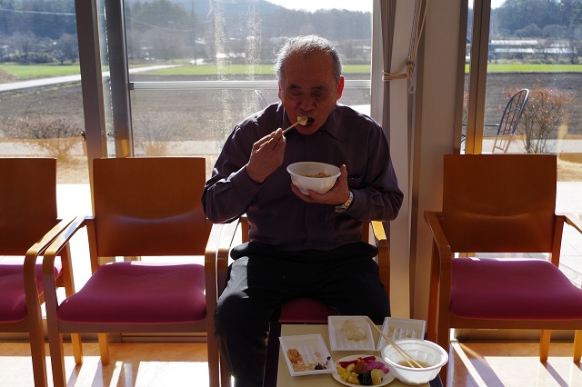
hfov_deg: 42.8
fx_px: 743
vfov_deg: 29.2
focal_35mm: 46
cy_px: 194
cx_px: 291
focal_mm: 30.63
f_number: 6.3
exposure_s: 1/250
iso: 200
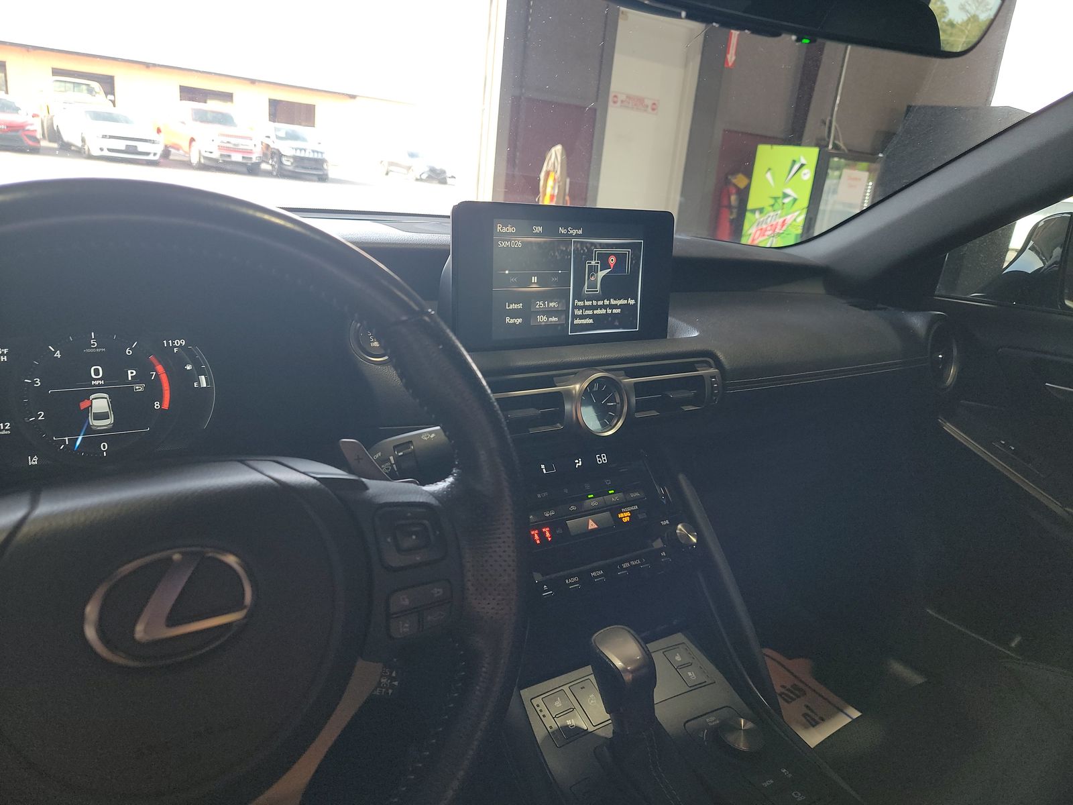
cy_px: 402
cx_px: 536
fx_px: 744
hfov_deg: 71.6
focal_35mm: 24
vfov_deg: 56.8
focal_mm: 6.7
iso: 154
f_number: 1.8
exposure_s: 1/59
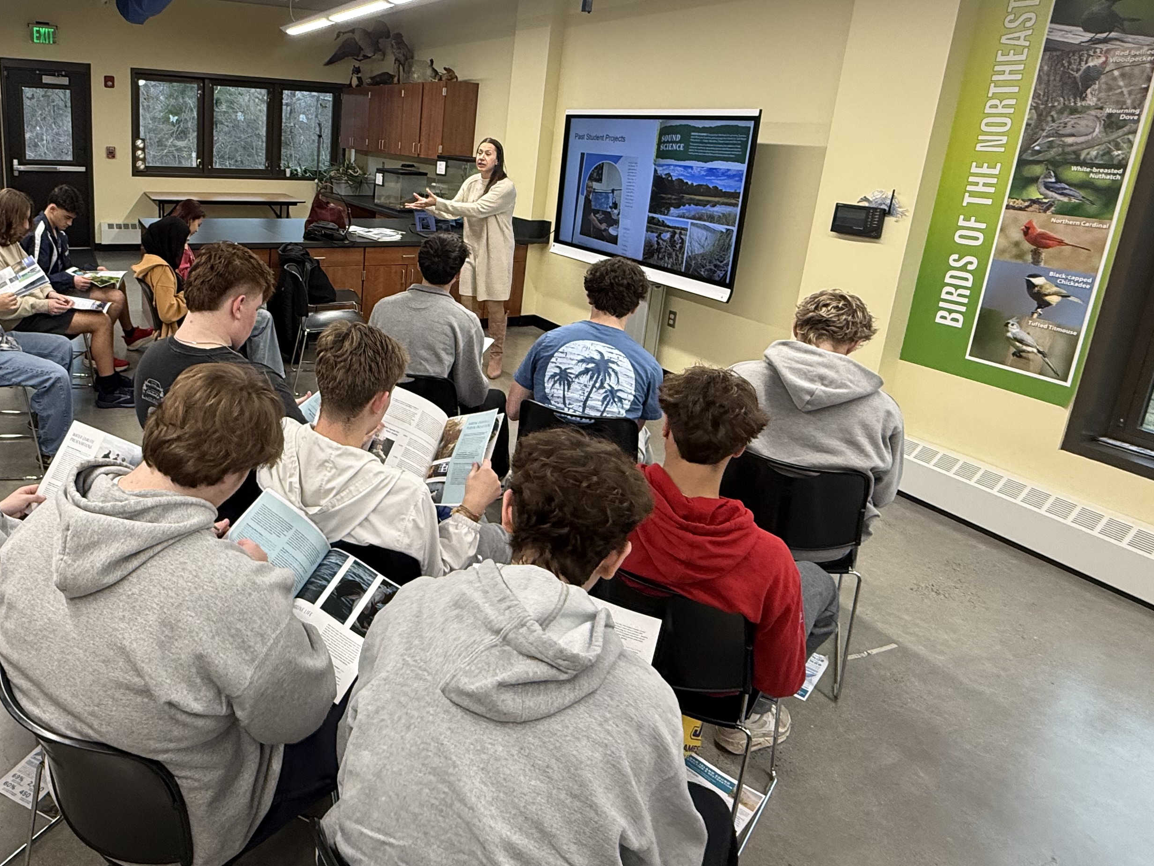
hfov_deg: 71.0
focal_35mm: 23
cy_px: 297
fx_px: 767
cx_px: 353
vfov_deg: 57.7
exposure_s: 1/120
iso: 200
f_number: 2.2
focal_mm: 2.22
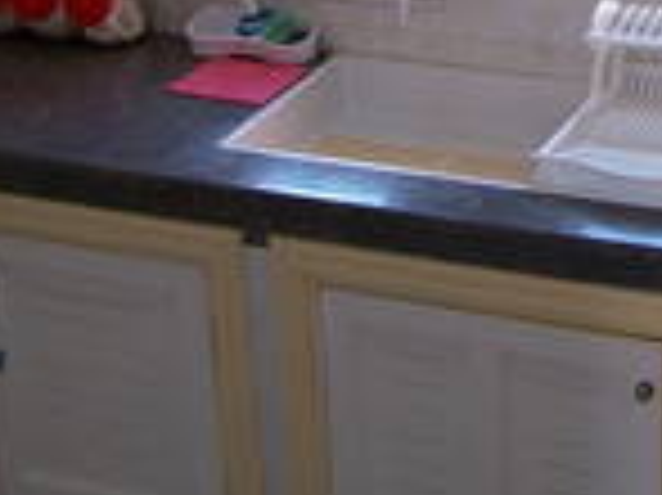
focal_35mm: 93
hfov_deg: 20.7
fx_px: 1777
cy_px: -50
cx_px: 572
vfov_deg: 15.5
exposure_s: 1/45
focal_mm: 6.3
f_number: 2.8
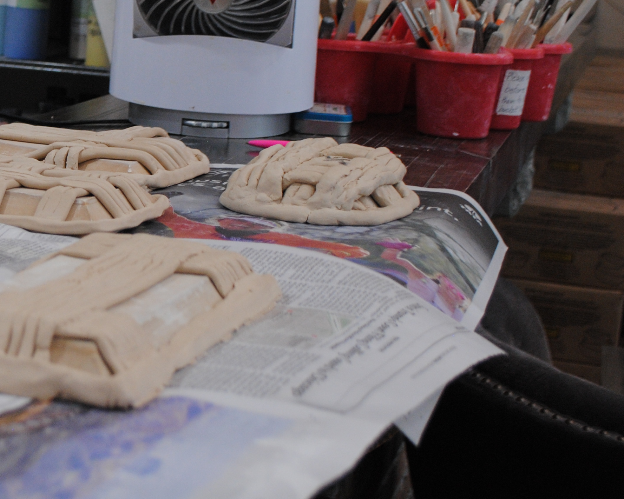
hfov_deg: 21.5
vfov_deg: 17.8
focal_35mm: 86
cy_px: 165
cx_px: 16
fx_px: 1588
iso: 400
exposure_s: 1/25
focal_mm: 28
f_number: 4.5
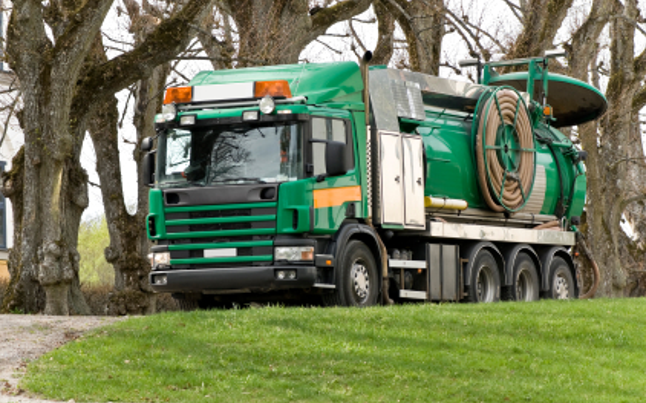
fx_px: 2841
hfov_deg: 13.0
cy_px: 215
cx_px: 323
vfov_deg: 8.1
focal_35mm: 162
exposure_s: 1/160
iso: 100
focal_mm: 105
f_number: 6.3
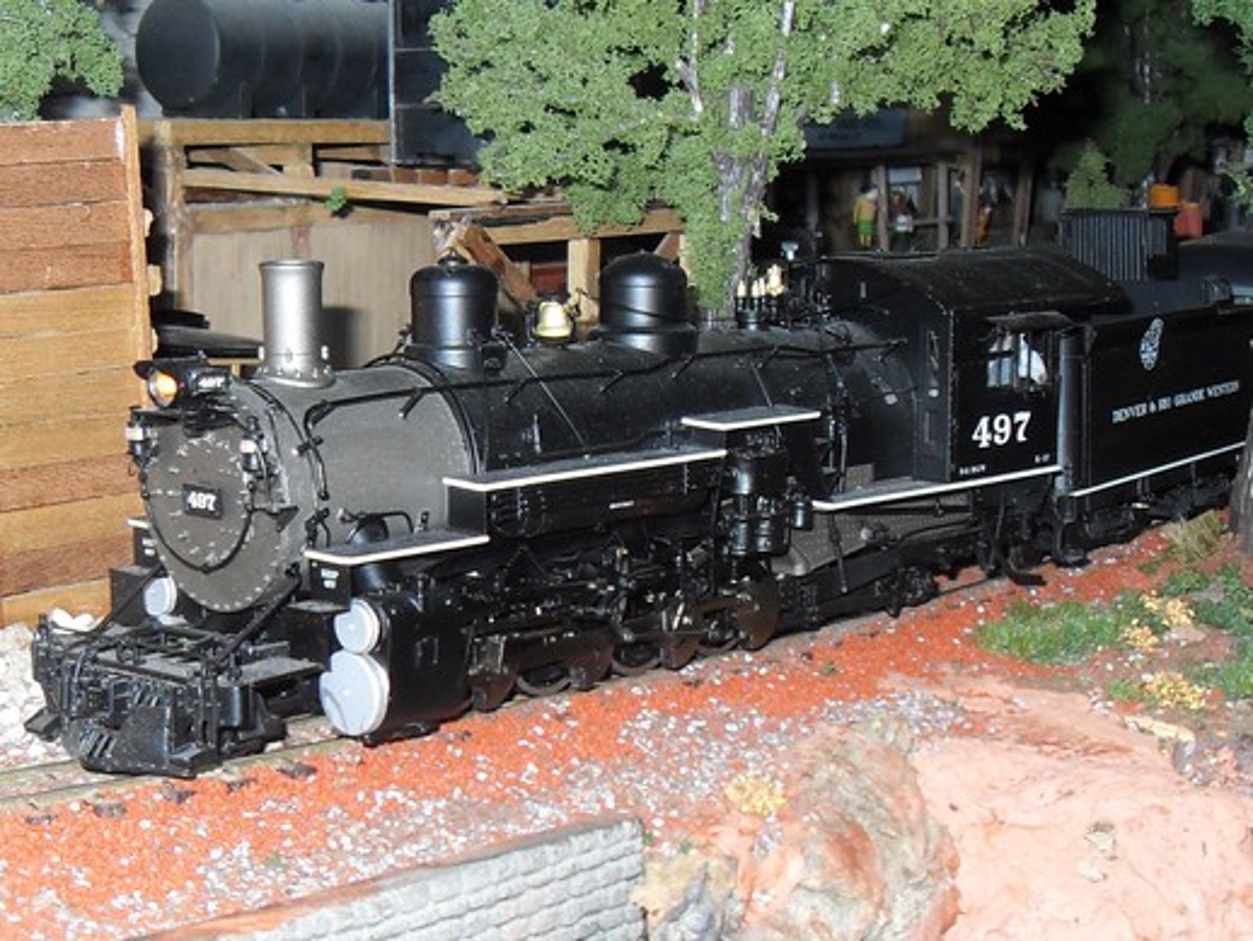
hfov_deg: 53.9
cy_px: 470
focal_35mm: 34
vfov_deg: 41.8
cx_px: 626
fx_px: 1231
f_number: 2.8
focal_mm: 6.3
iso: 100
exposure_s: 1/45
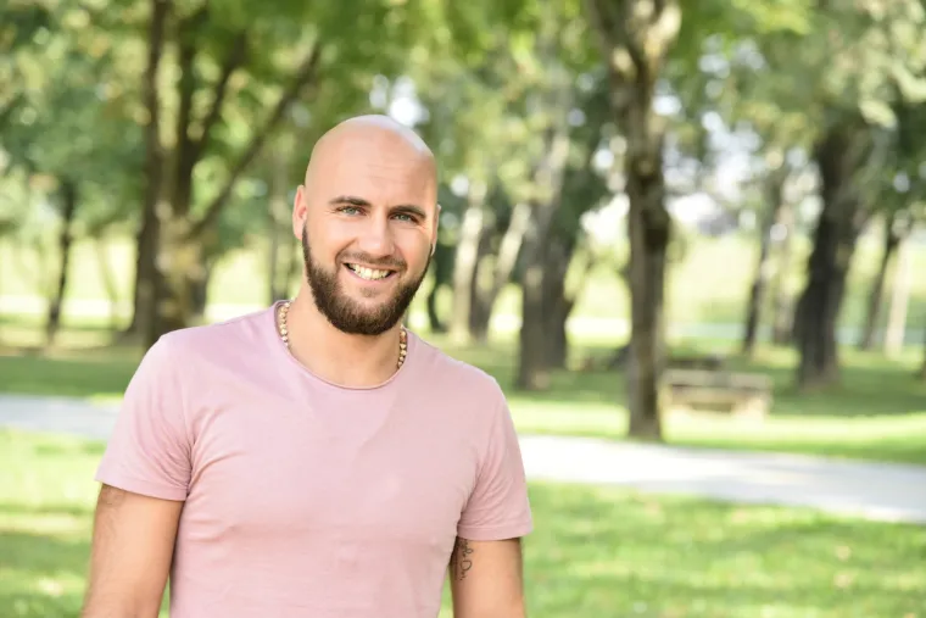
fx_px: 3087
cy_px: 309
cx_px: 463
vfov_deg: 11.4
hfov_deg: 17.1
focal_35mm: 120
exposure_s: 1/250
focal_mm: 120
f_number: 5
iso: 640
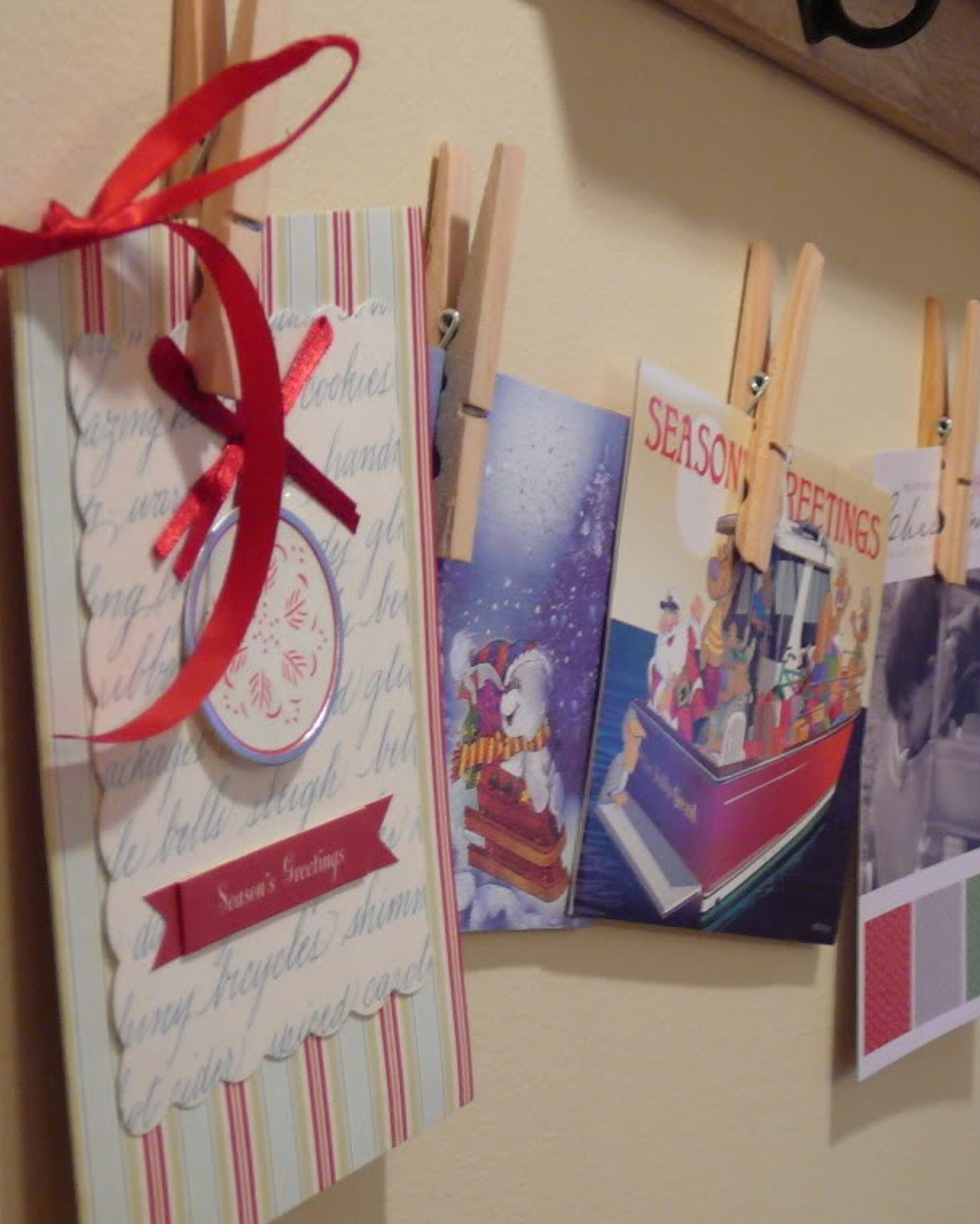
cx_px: 644
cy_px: 612
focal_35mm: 80
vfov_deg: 23.8
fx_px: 2899
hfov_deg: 19.1
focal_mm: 9.1
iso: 200
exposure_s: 1/10
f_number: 3.6
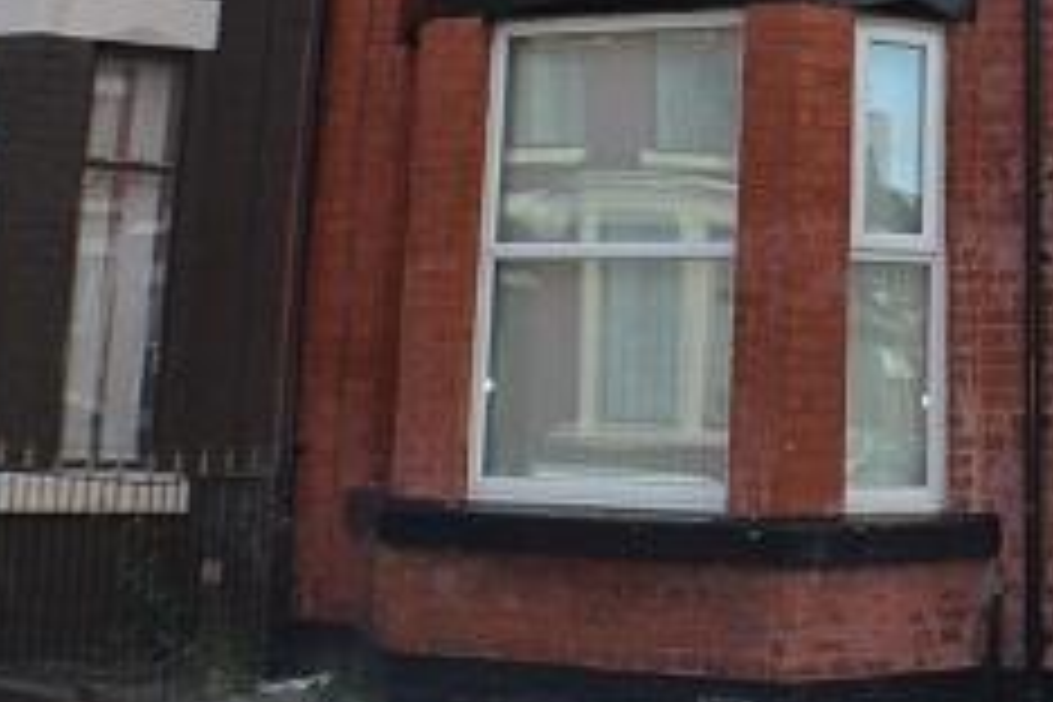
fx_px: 2398
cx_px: 1017
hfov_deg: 23.8
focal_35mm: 82
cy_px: -140
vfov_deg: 16.0
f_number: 5
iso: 100
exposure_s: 1/200
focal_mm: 20
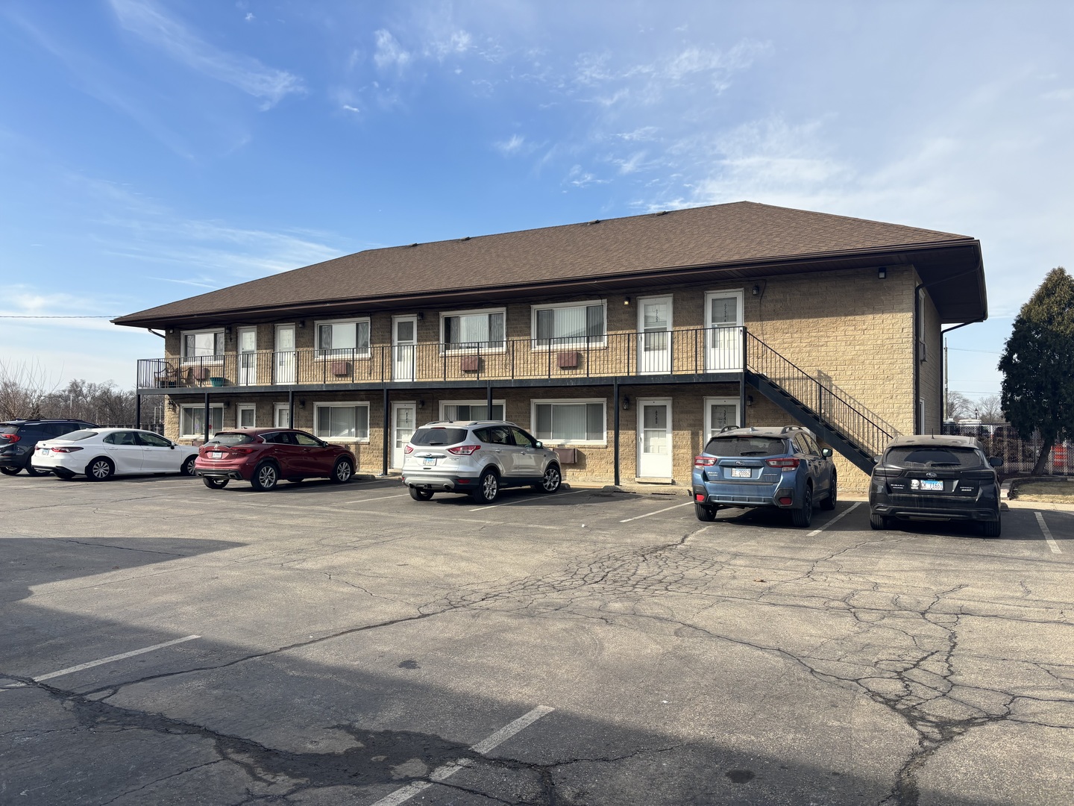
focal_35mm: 26
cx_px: 537
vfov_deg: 53.1
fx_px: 807
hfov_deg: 67.3
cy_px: 403
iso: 50
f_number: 1.6
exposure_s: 1/3205
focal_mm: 5.96
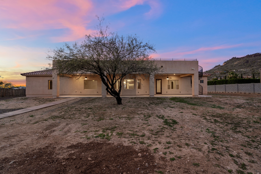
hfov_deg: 96.7
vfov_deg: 73.7
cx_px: 130
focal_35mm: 16
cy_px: 87
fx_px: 116
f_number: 8
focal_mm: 16
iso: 320
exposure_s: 1/6
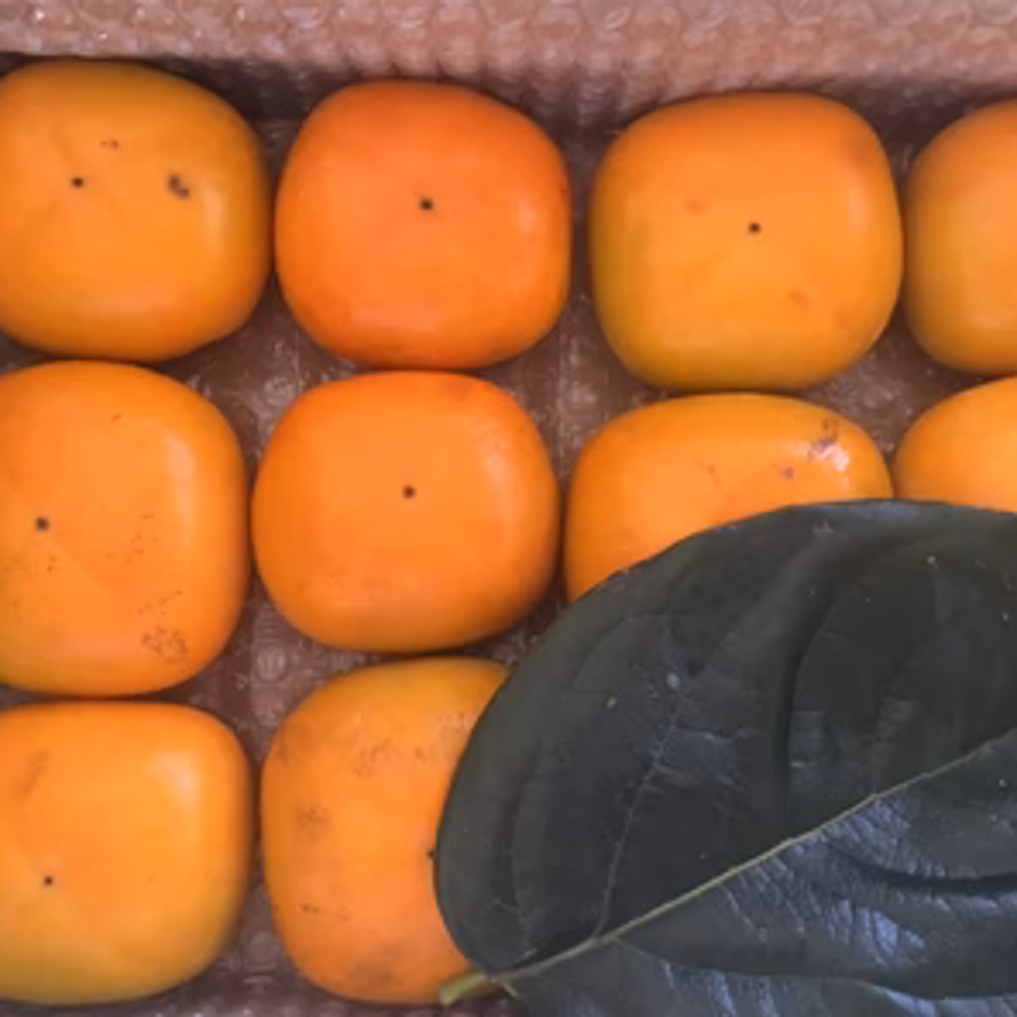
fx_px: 1230
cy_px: 512
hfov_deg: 44.9
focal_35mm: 37
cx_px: 546
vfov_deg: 44.9
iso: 100
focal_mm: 3.3
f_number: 2.4
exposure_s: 1/30
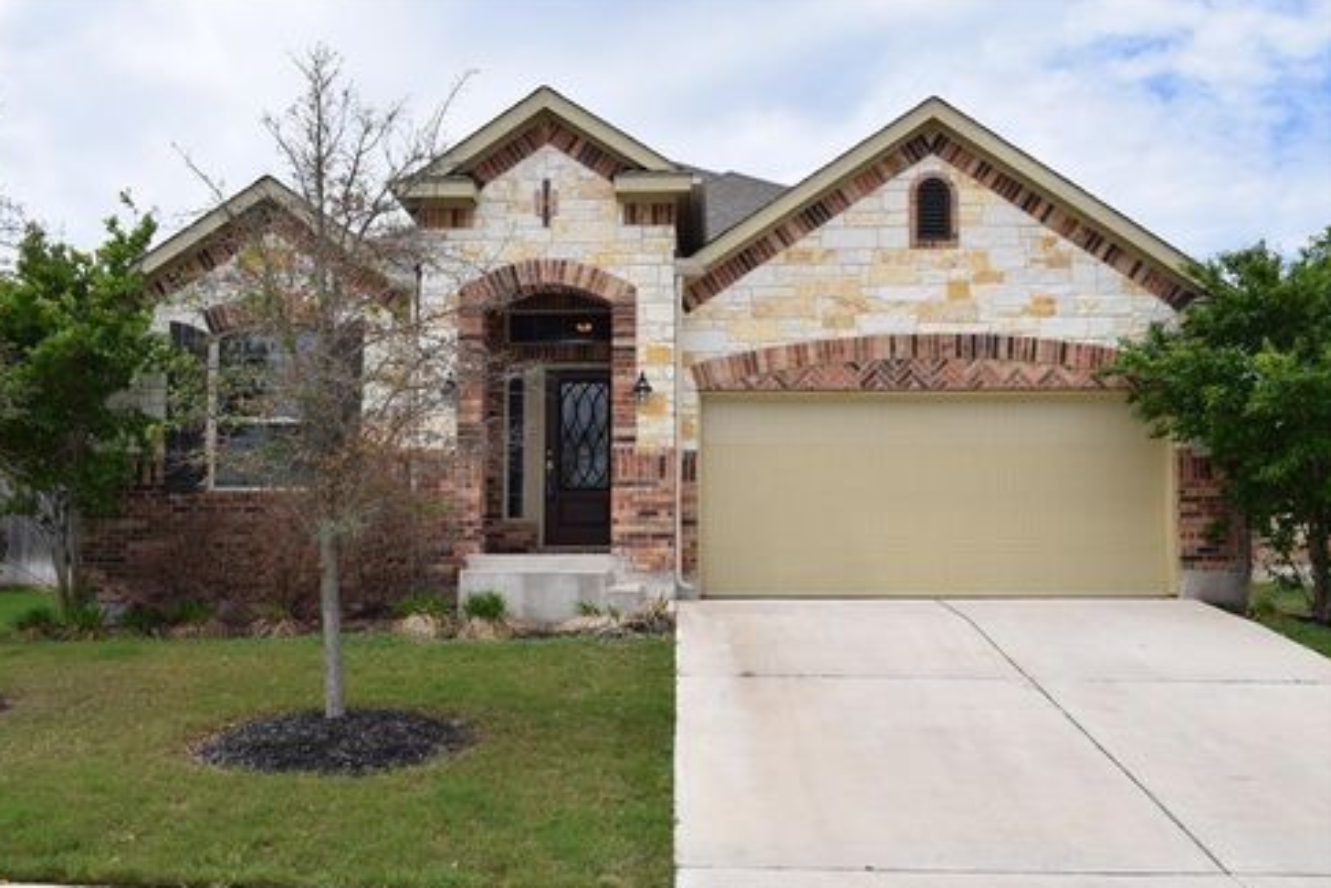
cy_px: 443
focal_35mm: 37
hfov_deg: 51.9
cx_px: 652
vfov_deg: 35.9
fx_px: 1368
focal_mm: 24
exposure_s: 1/400
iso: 200
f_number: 10
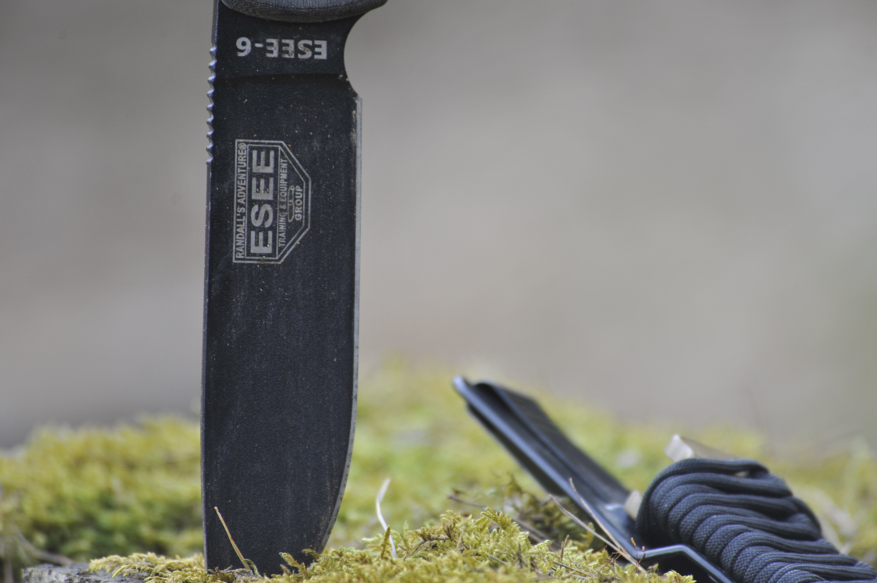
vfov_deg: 3.1
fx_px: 10809
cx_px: 447
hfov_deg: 4.6
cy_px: 268
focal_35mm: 444
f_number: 6.3
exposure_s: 1/160
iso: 800
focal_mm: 400
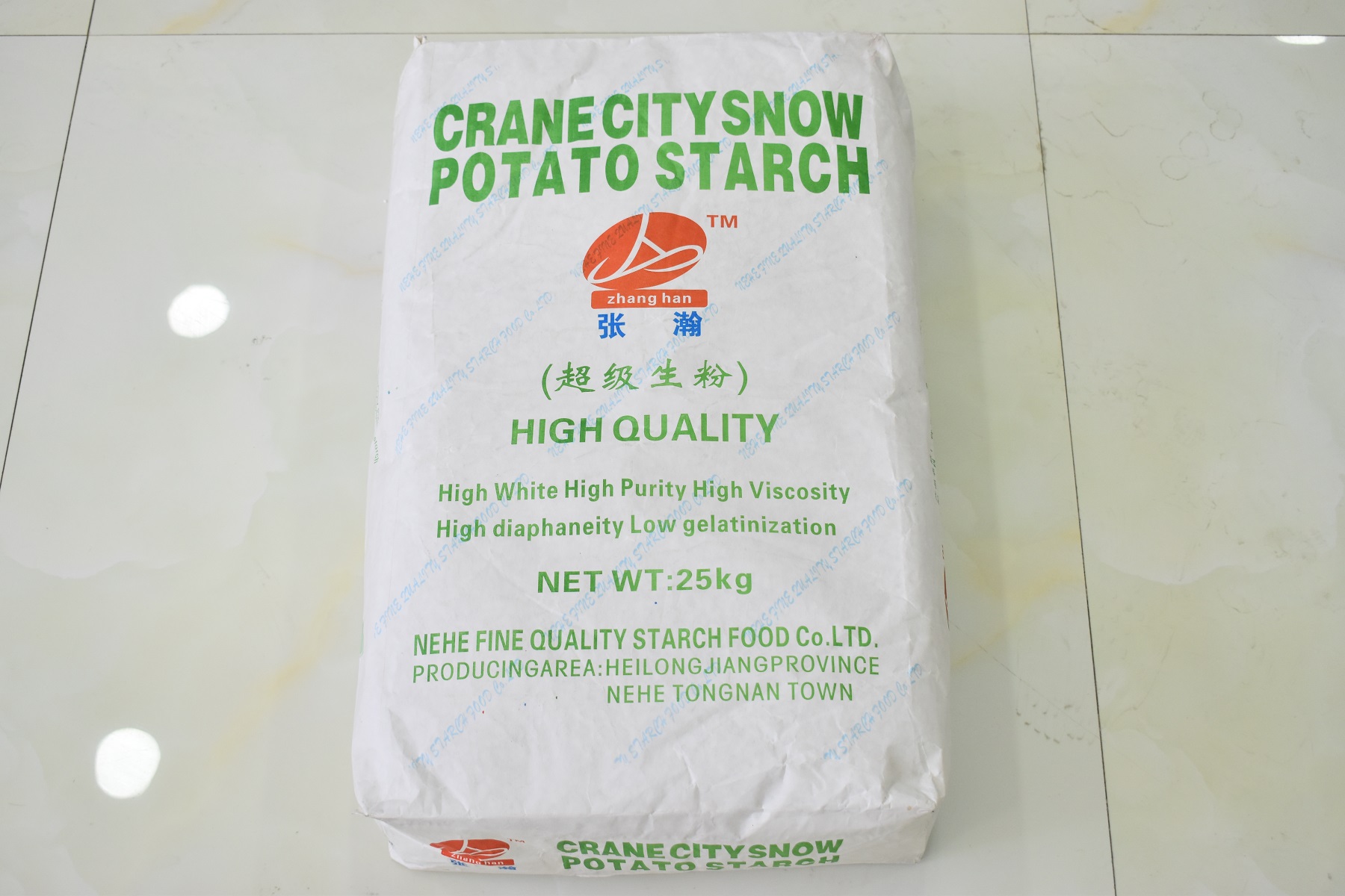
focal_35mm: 46
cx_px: 672
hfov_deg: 42.3
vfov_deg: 28.9
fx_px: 1737
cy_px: 448
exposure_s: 1/125
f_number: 4.5
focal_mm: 31
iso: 800
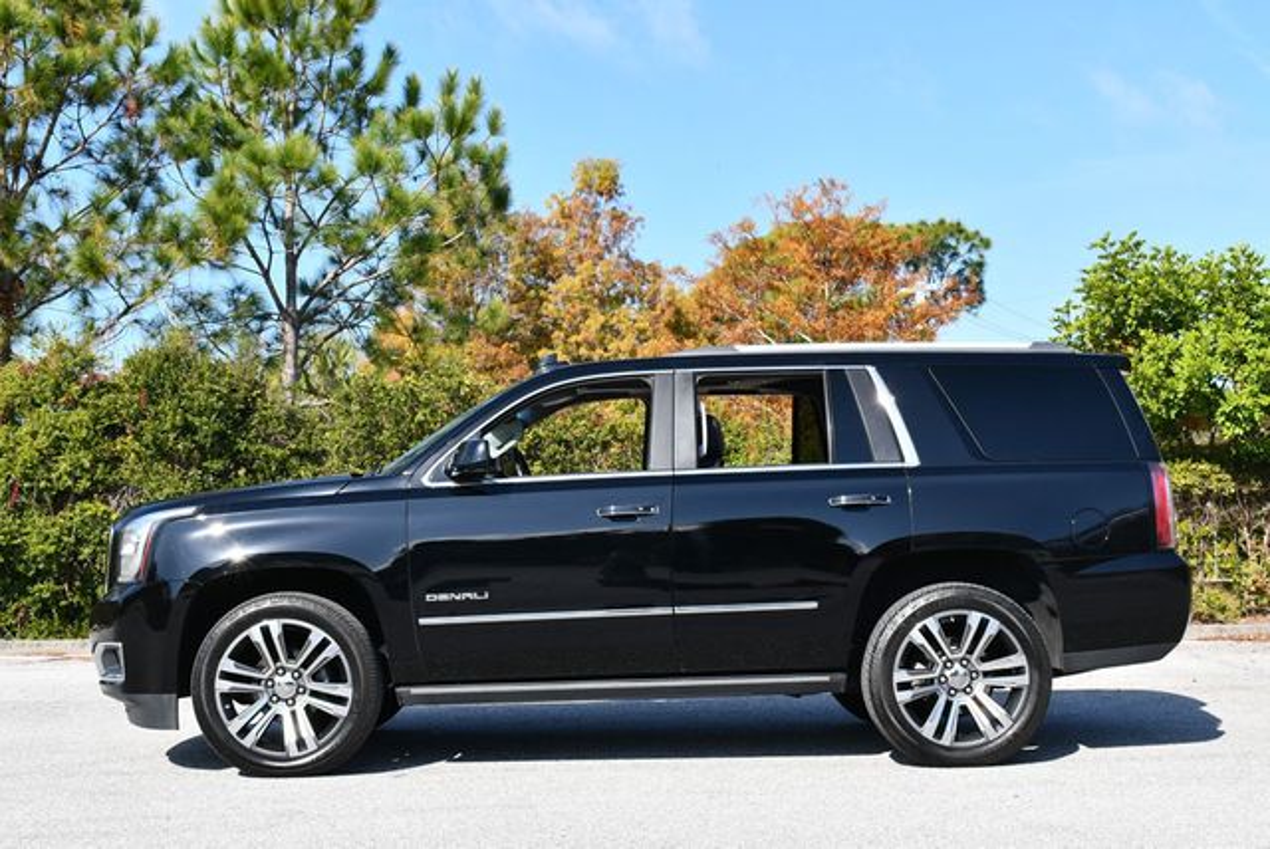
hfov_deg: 35.6
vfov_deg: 24.2
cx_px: 635
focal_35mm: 56
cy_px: 424
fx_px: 1977
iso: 125
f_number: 8
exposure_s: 1/250
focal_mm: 28
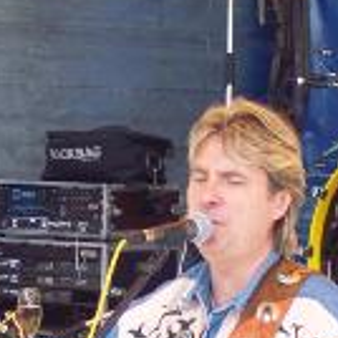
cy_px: 436
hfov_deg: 5.8
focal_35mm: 301
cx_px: 296
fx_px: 3325
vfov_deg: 5.8
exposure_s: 1/125
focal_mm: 18.7
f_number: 4.1
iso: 100
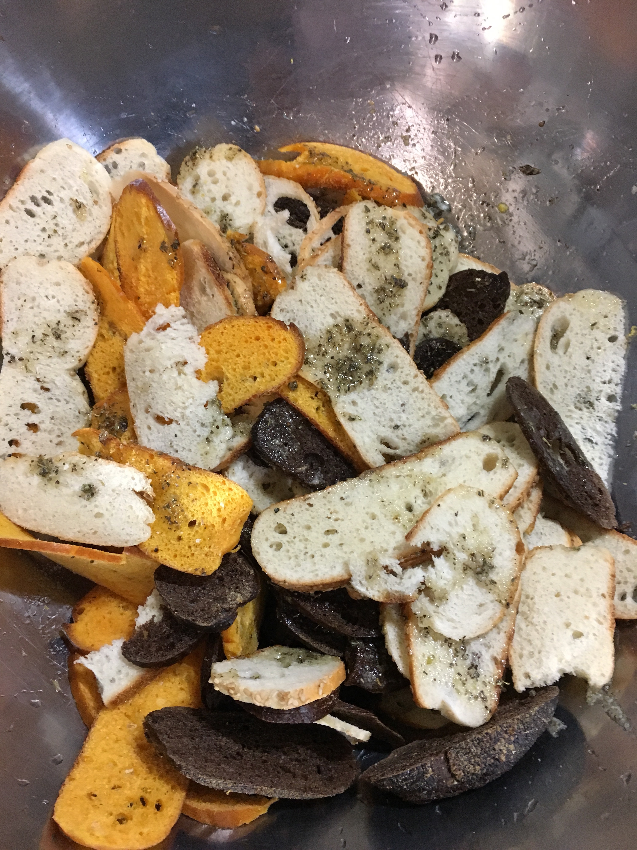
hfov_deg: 48.2
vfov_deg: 61.7
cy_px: 425
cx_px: 318
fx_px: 712
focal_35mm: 29
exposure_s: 1/30
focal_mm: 4.15
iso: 200
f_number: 2.2
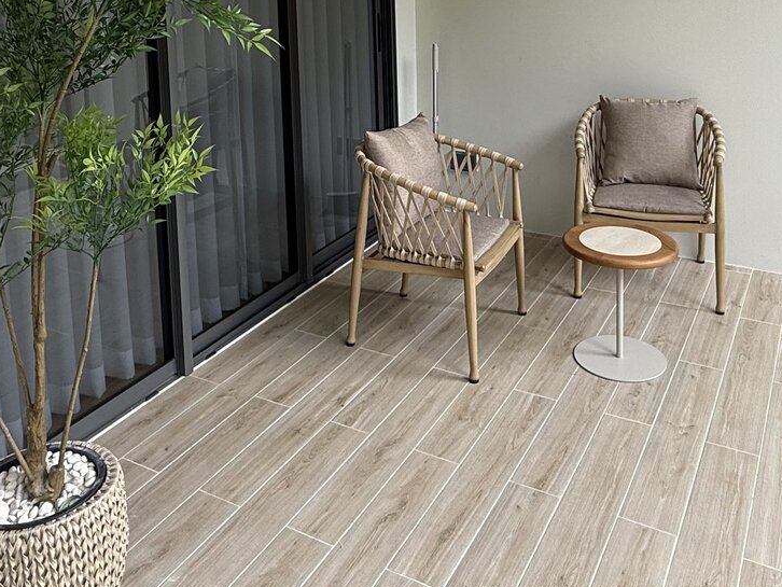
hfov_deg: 50.1
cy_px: 15
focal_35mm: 37
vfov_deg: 35.4
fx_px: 836
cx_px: 372
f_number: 2.2
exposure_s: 1/99
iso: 50
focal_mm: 2.22
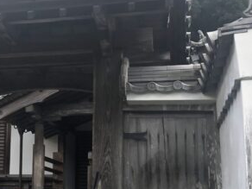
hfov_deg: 25.7
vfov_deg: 20.2
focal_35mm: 73
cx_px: 18
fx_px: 531
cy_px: 98
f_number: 1.8
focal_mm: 4
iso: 20
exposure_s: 1/260
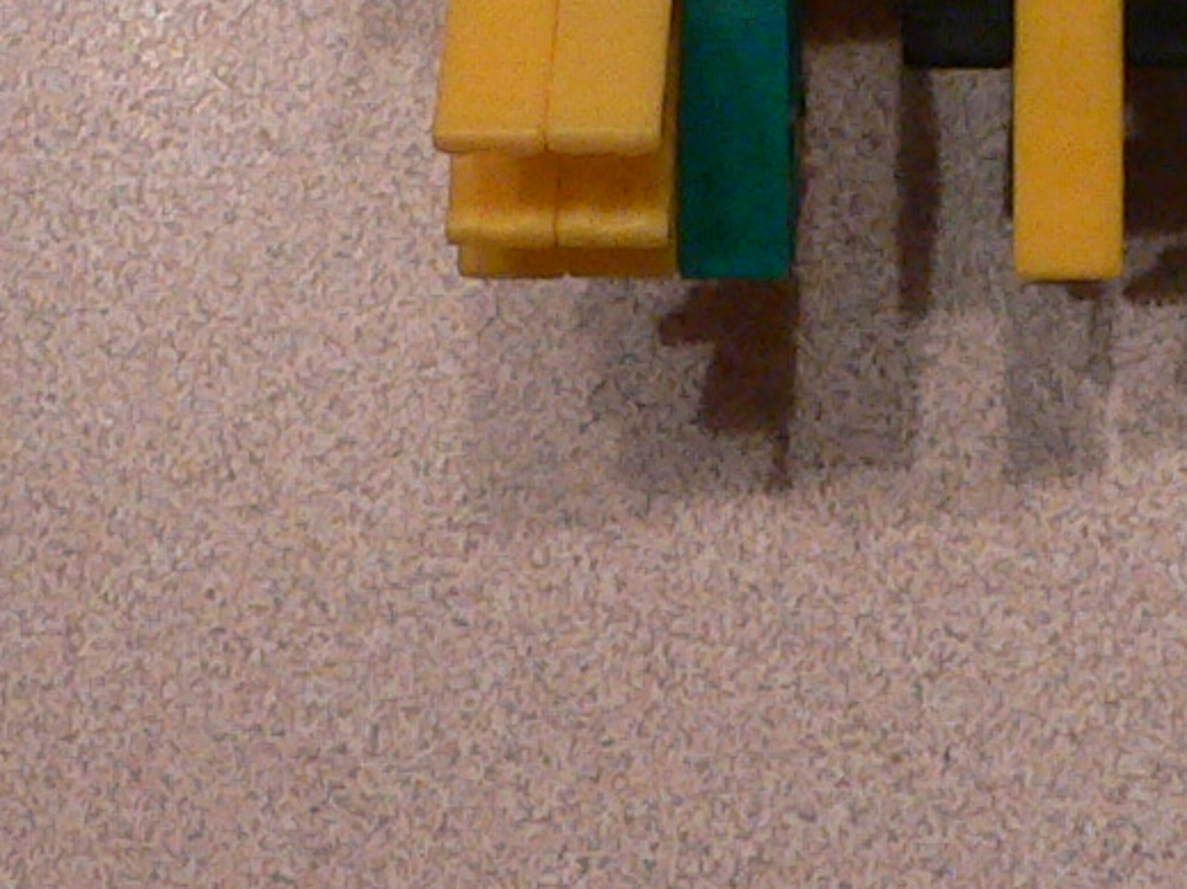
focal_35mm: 136
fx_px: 4662
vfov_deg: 10.8
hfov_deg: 14.4
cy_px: -39
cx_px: 974
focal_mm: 4.6
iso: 200
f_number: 2.8
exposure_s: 1/50
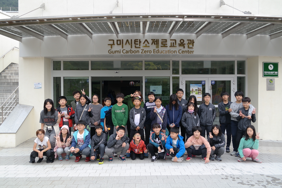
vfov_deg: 43.6
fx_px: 235
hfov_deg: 61.9
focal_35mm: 30
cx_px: 141
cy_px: 94
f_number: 4
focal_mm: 20
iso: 100
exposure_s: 1/125
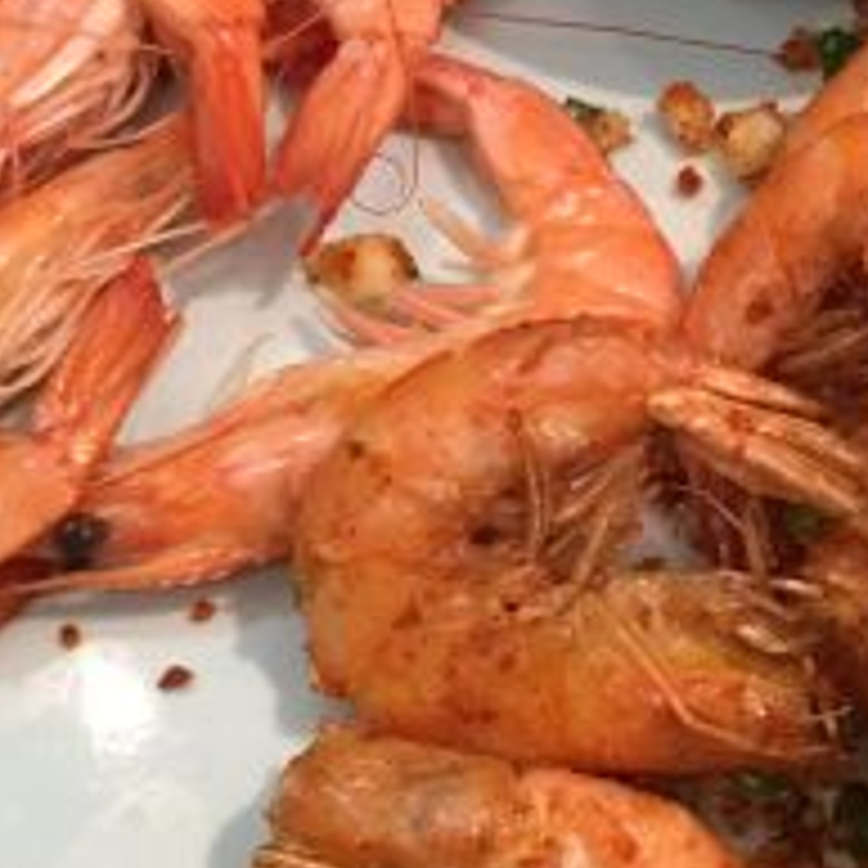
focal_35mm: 93
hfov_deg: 18.6
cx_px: 634
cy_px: 358
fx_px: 2638
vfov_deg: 18.7
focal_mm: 4.15
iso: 160
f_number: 2.2
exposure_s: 1/33
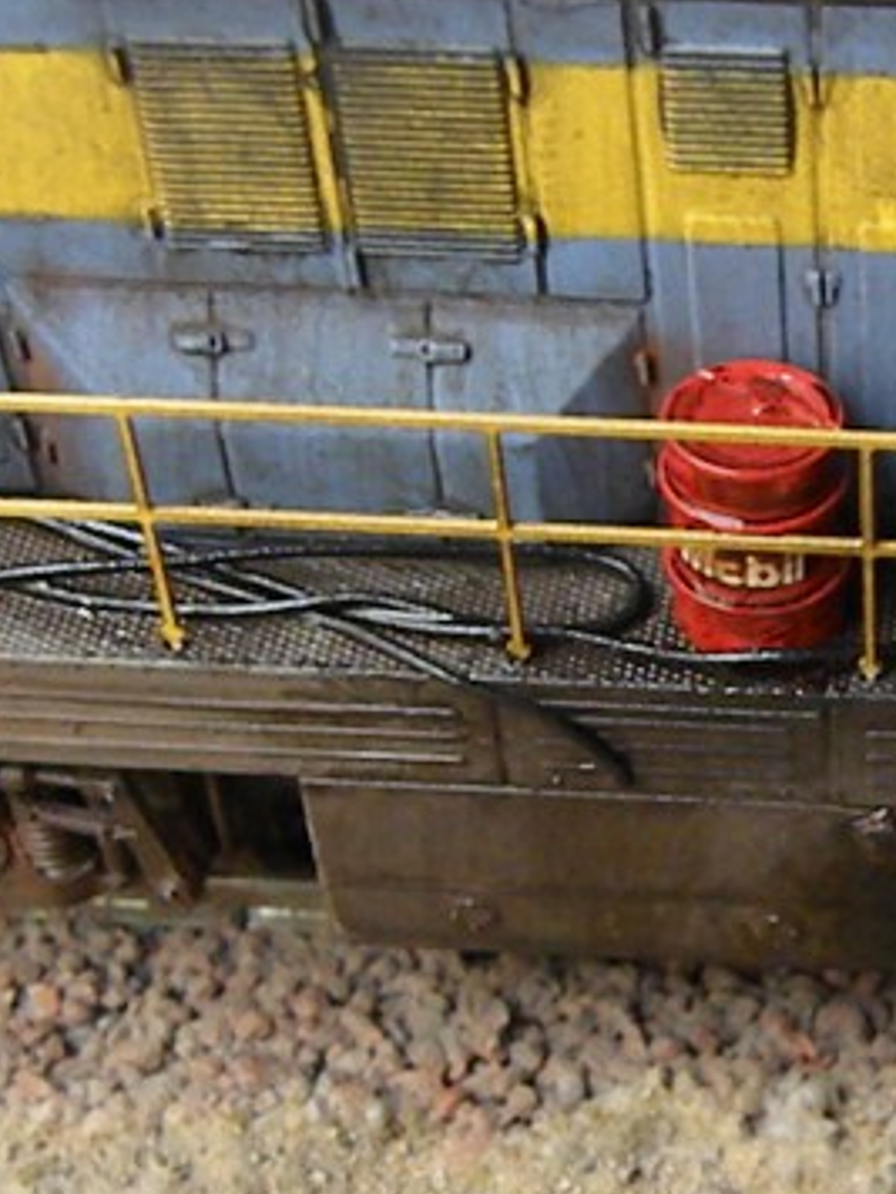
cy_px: 857
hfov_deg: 16.0
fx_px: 3106
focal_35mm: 90
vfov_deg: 21.6
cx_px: 975
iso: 640
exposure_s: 1/253
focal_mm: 6.6
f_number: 3.5
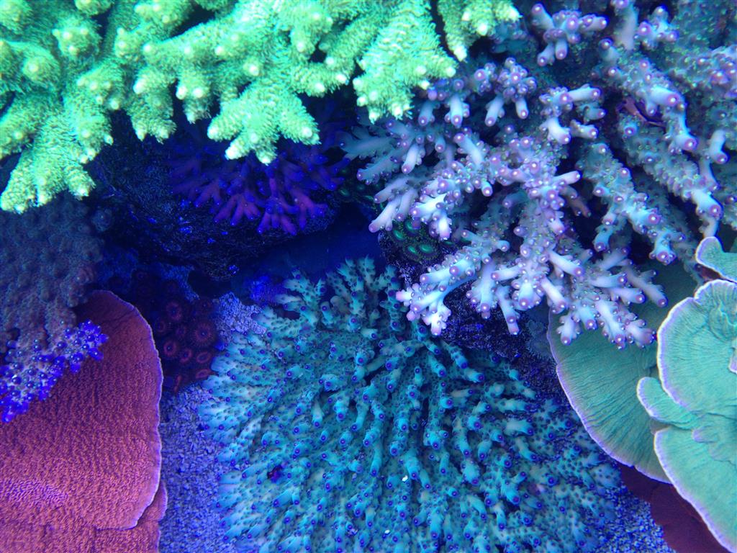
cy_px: 276
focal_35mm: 35
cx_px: 368
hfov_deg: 52.6
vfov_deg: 40.7
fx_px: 745
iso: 50
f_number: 2.4
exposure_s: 1/40
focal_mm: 4.28
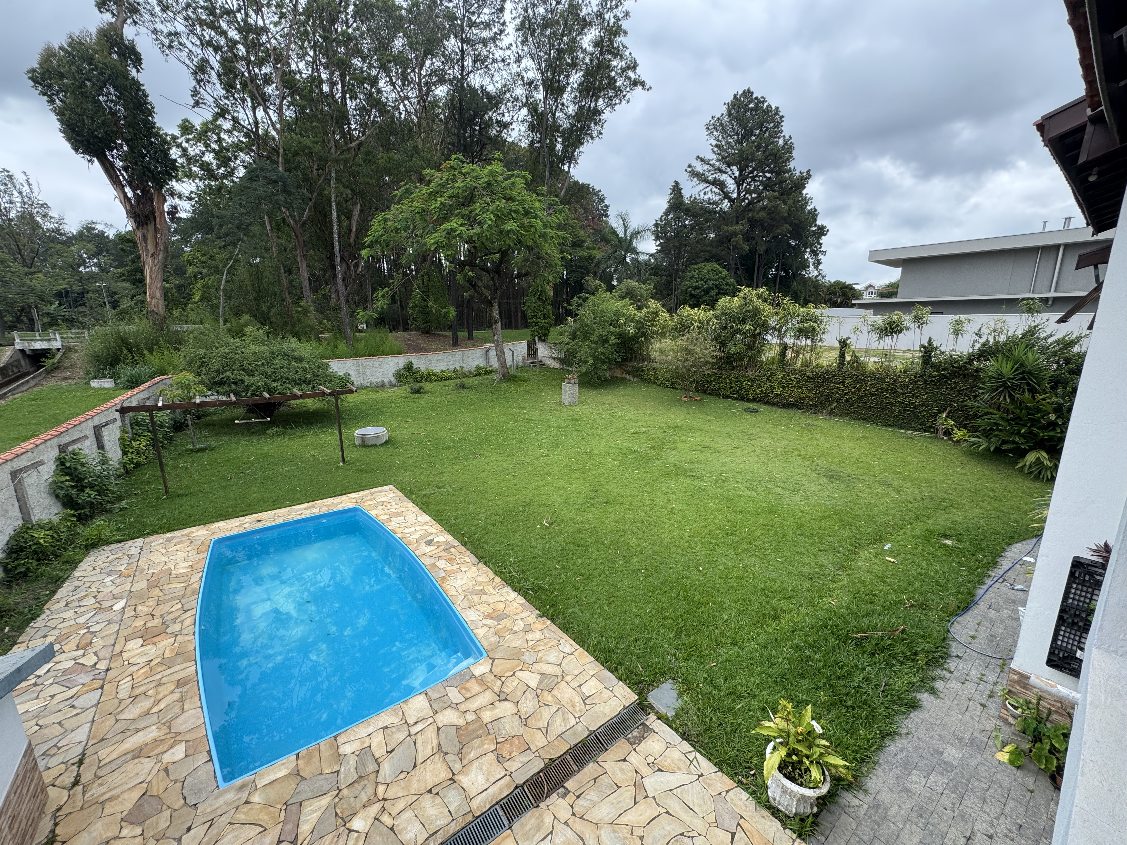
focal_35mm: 14
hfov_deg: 102.1
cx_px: 564
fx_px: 456
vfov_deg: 85.7
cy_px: 422
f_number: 2.2
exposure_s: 1/443
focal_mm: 2.22
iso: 40
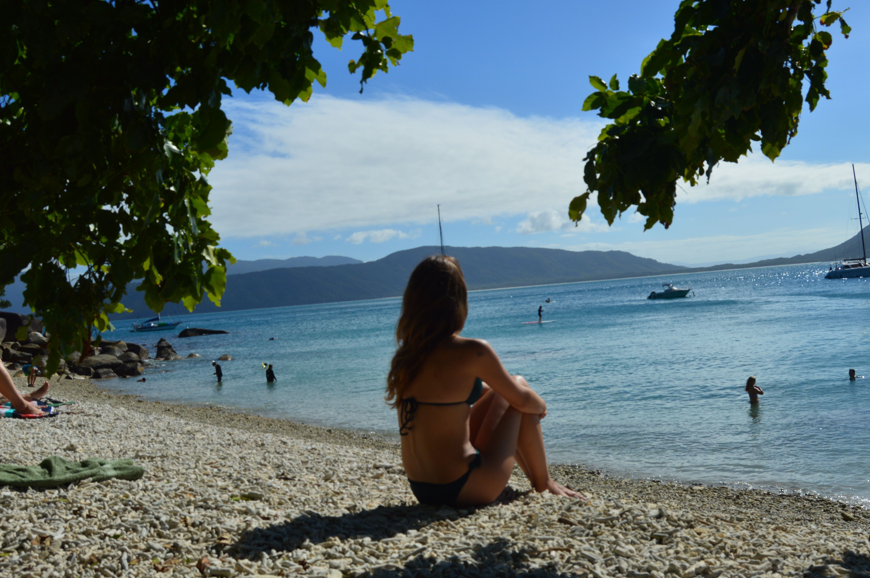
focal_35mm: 36
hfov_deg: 53.2
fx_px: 869
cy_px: 285
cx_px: 455
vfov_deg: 36.8
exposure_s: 1/500
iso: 160
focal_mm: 22
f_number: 11
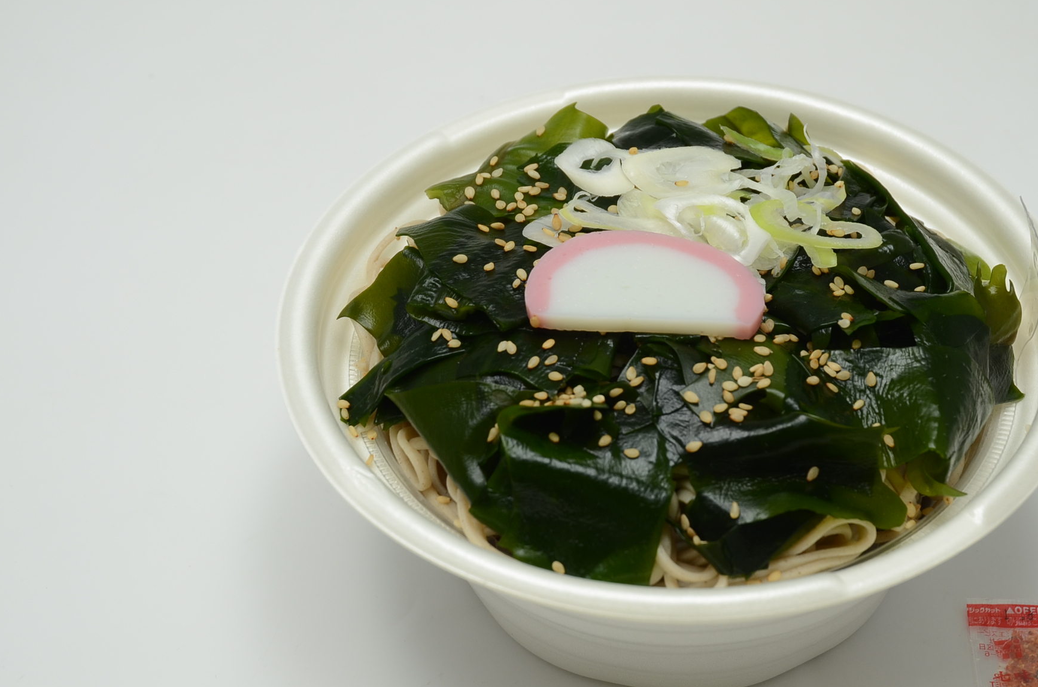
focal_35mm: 81
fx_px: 2330
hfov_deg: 25.0
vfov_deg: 16.8
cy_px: 384
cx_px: 675
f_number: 5.6
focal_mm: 38
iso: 200
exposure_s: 1/25
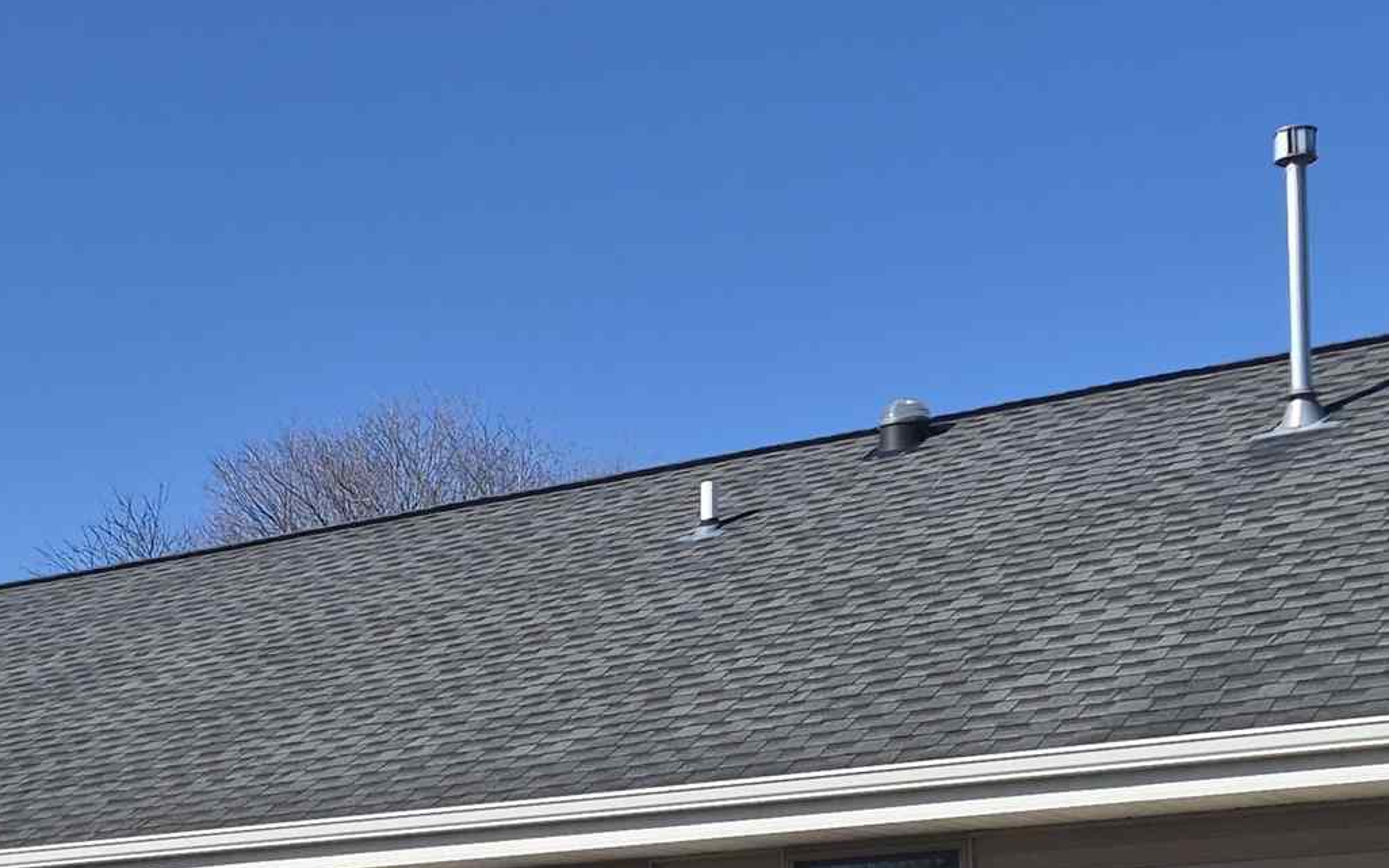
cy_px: 1035
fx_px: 2763
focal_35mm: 73
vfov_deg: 17.1
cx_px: 225
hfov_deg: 27.5
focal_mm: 5.4
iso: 80
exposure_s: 1/5712
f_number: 1.8
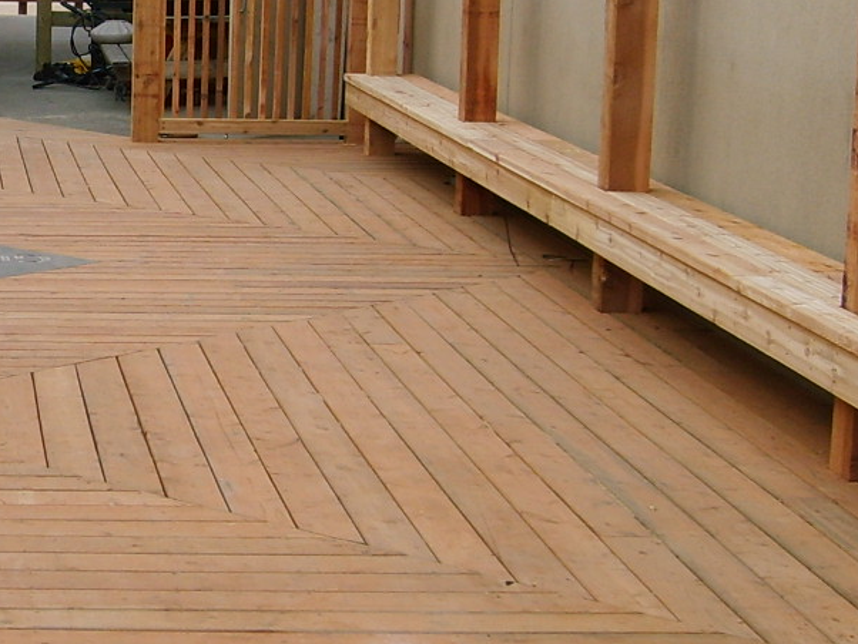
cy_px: 315
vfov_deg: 15.9
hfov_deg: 20.1
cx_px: -95
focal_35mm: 93
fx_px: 2306
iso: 50
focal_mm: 5.8
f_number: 2.8
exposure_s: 1/250
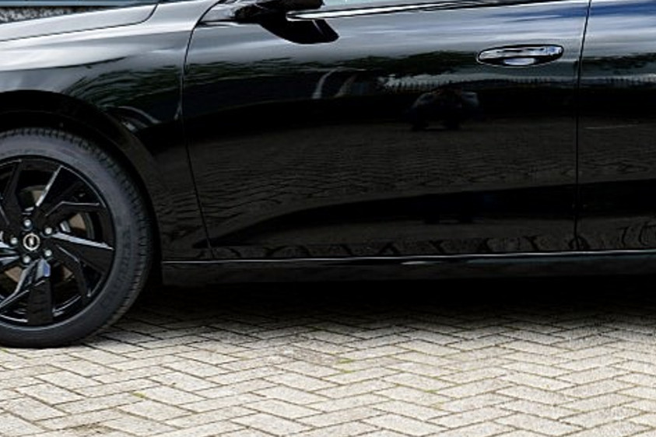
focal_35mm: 82
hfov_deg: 24.5
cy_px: 72
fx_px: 1494
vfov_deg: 16.5
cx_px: 479
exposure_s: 1/125
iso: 400
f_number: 9
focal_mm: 24
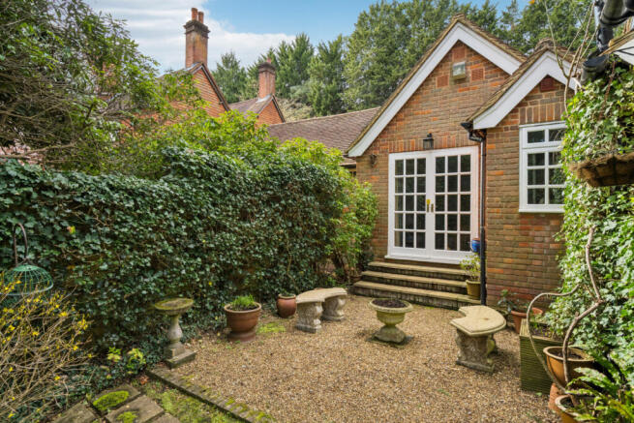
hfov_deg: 90.0
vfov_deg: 67.4
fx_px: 317
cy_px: 212
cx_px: 317
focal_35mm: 18
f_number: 10
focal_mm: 18
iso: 640
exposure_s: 1/125
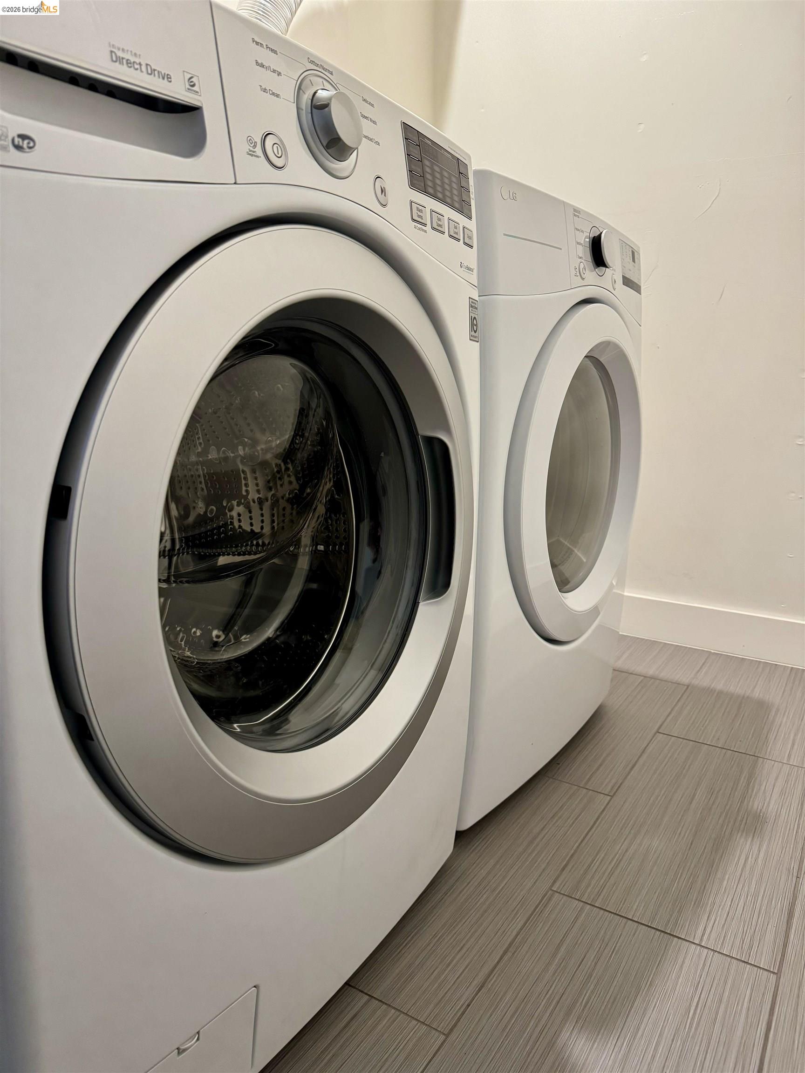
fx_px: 744
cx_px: 402
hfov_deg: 56.8
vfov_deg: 71.6
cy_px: 536
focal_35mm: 24
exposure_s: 1/60
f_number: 1.78
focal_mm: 6.76
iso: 400
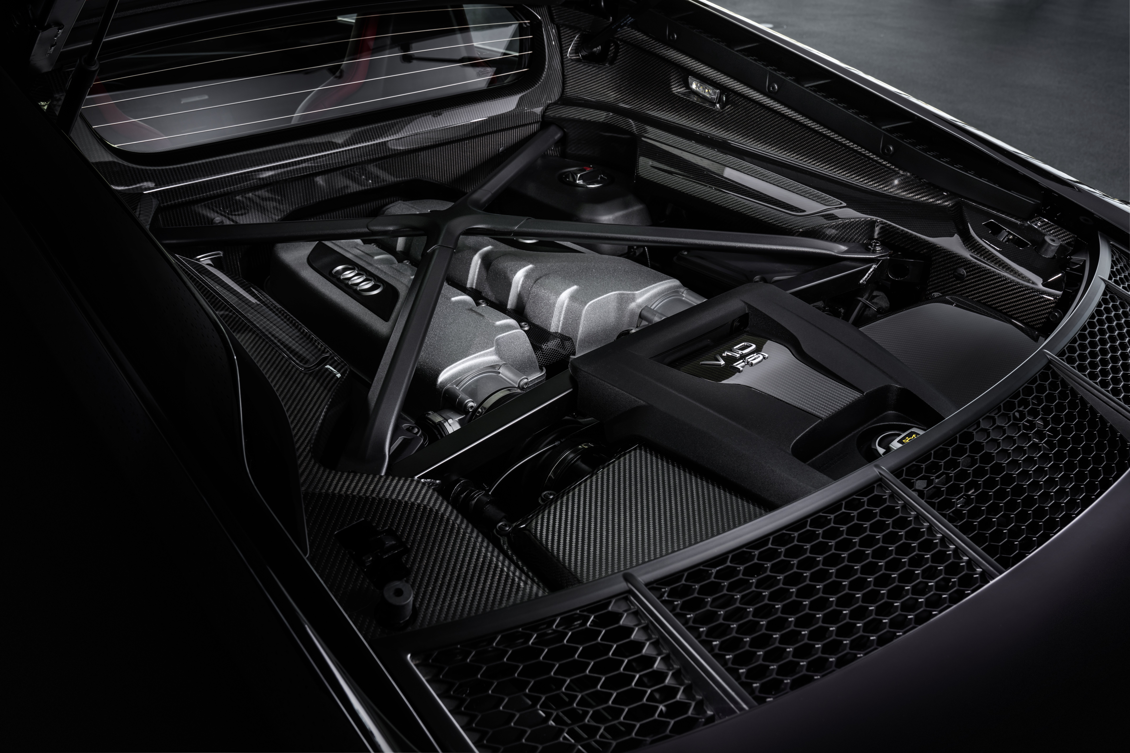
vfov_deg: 42.3
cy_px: 376
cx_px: 565
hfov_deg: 60.3
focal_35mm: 31
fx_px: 973
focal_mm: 31
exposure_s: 1/8
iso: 160
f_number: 9
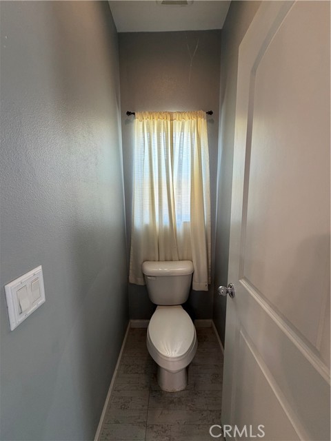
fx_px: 178
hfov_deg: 85.7
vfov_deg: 102.1
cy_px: 220
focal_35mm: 14
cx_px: 166
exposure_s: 1/60
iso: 160
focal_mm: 2.22
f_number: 2.2
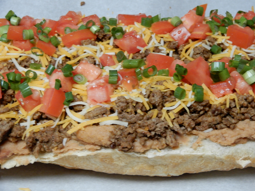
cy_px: 96
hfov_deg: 27.8
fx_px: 516
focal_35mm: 70
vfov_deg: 21.0
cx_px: 128
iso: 400
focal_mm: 12.5
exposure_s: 1/15
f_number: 4.5
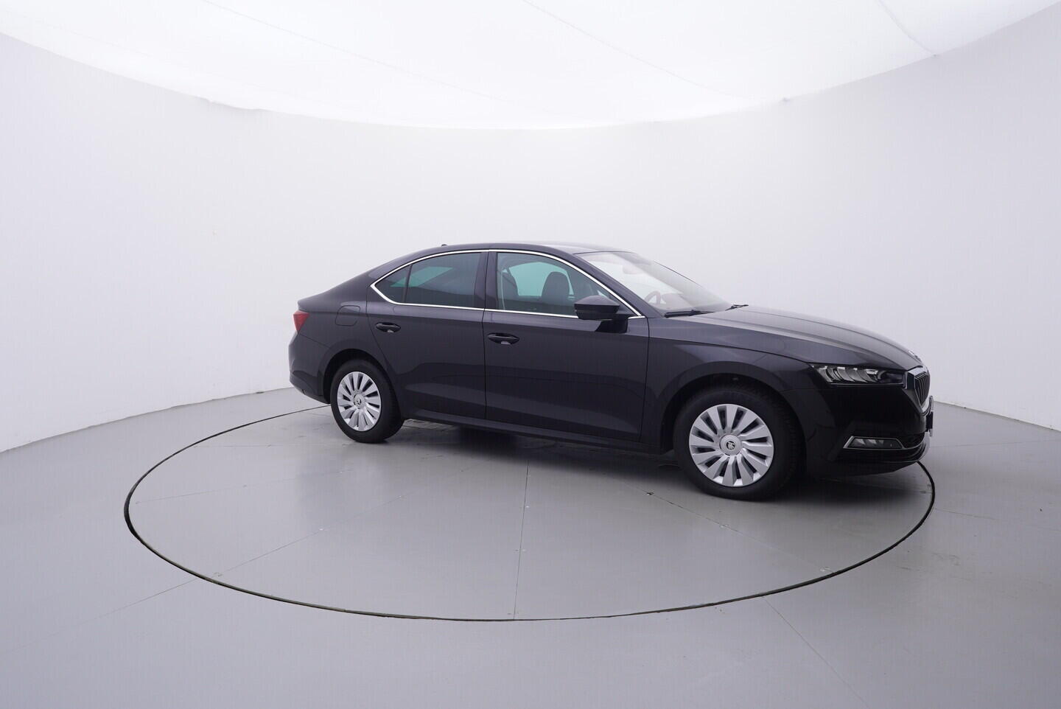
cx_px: 530
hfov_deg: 77.3
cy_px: 354
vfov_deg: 56.2
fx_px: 663
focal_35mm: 22
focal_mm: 15
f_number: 5
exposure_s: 1/80
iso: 200
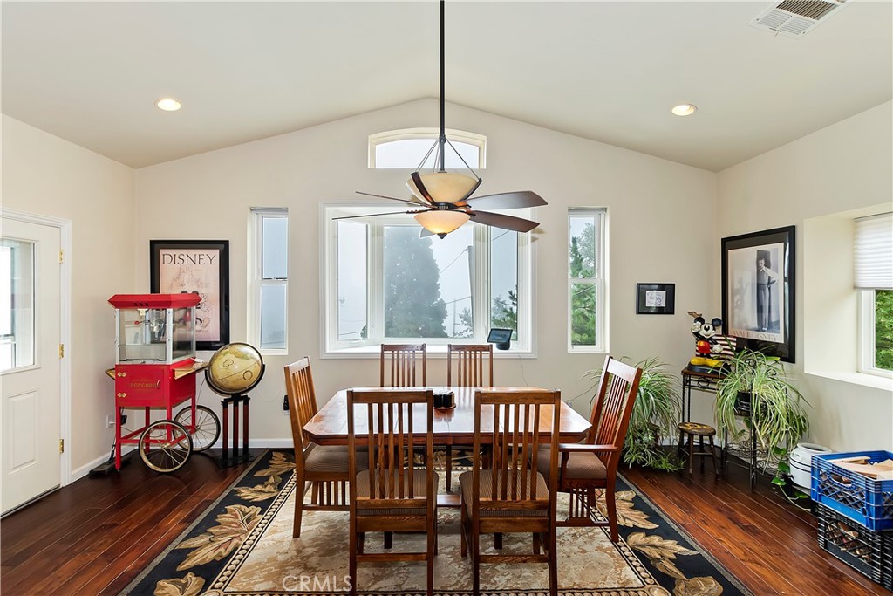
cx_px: 446
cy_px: 298
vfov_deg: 77.3
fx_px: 372
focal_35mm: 15
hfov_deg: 100.4
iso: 100
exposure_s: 1/30
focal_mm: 10
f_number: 8
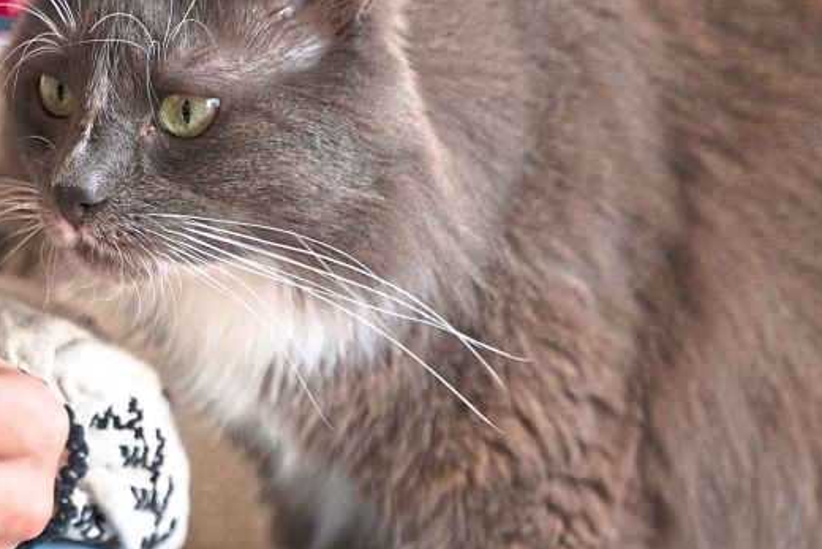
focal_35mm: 179
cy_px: 449
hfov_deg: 11.4
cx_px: 87
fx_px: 4088
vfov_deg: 7.7
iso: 400
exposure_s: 1/400
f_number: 2.8
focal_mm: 75
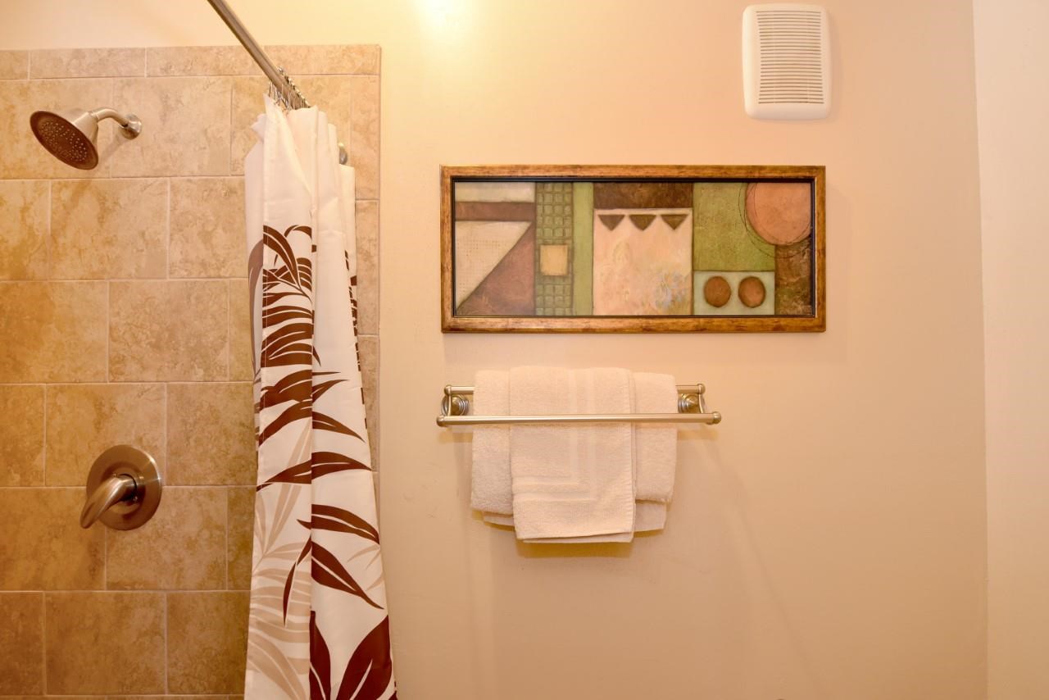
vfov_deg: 81.2
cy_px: 350
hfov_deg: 104.2
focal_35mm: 14
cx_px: 524
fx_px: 408
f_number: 3.5
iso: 800
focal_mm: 14
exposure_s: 1/60
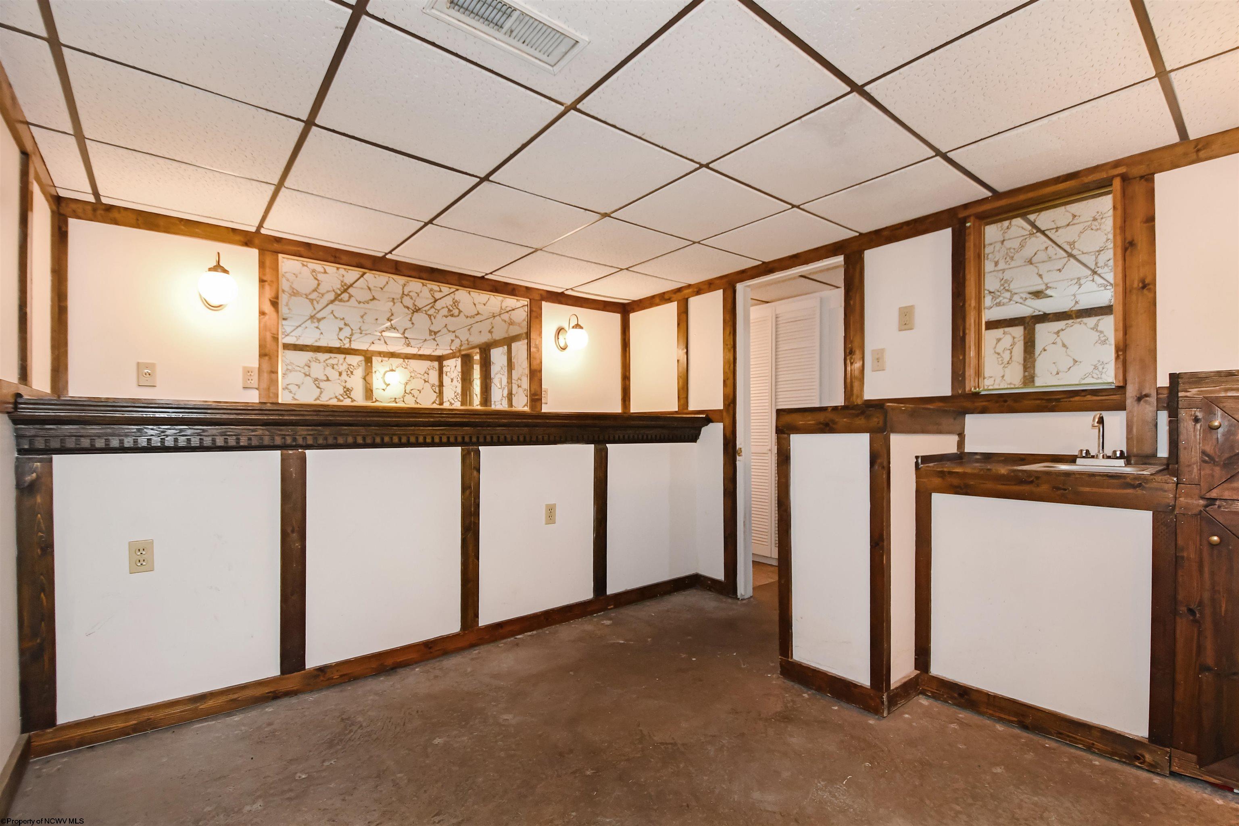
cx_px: 620
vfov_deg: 77.3
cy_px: 413
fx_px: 516
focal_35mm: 15
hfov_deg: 100.4
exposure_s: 1/60
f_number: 4
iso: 900
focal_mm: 10
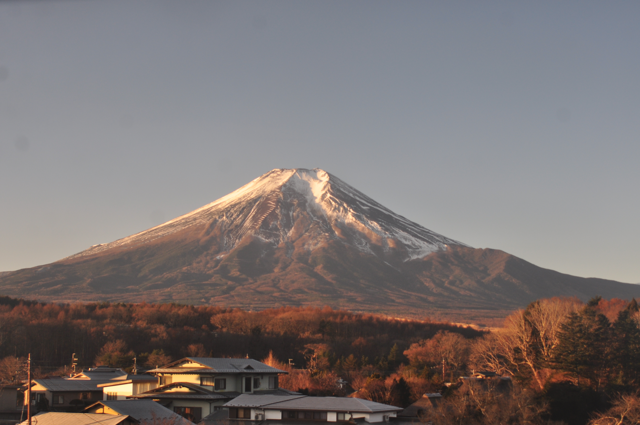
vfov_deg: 25.0
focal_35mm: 54
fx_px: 959
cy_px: 212
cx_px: 320
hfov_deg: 36.9
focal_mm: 36
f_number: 5
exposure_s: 1/100
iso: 200
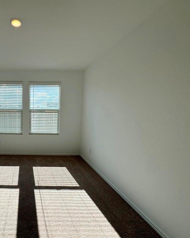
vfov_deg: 83.2
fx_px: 134
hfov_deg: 63.8
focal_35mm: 19
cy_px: 124
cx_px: 34
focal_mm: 2.22
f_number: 2.2
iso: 40
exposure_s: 1/561
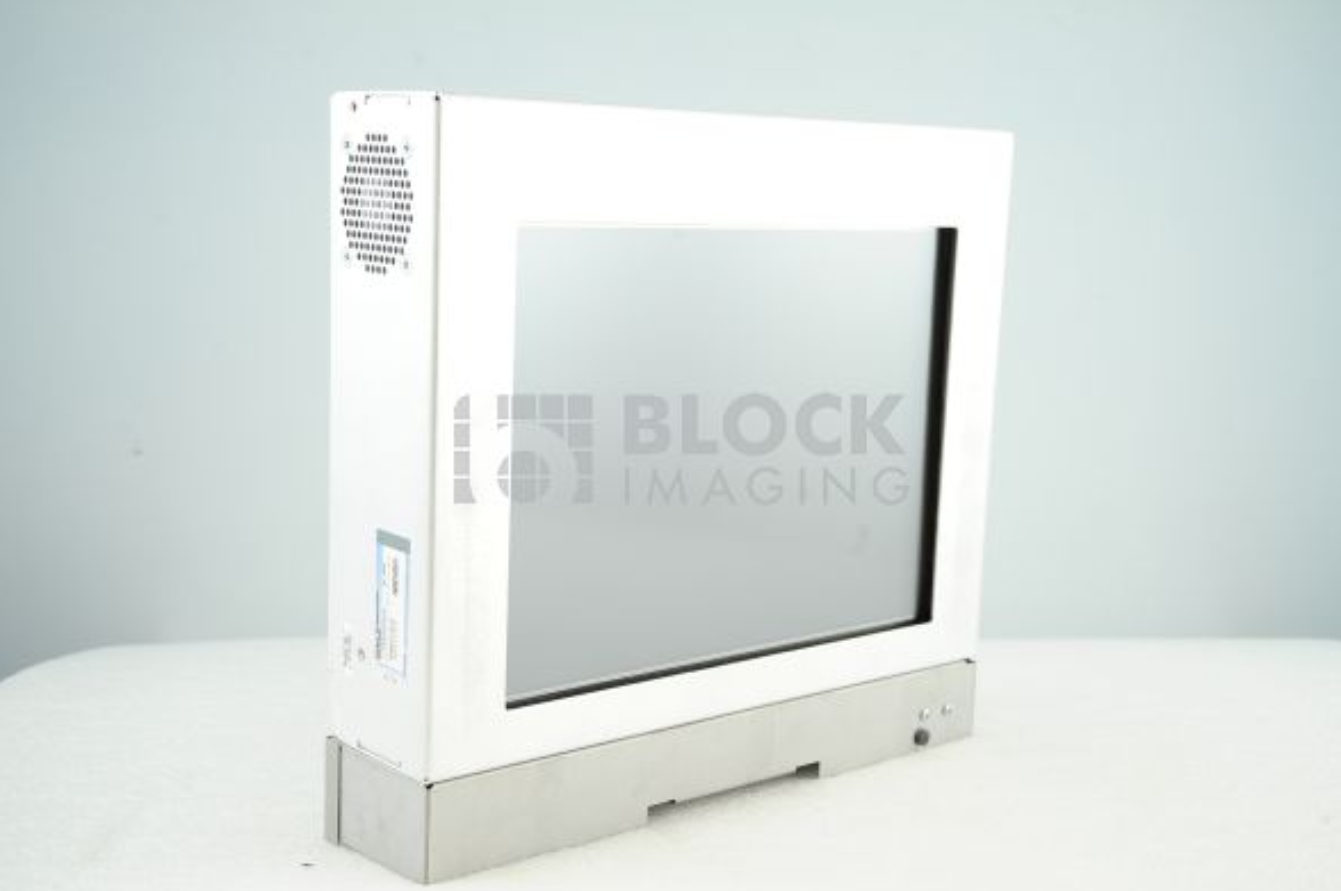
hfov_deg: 40.4
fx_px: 1824
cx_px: 682
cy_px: 450
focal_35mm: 49
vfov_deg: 27.5
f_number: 7.1
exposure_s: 1/125
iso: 800
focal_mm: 48
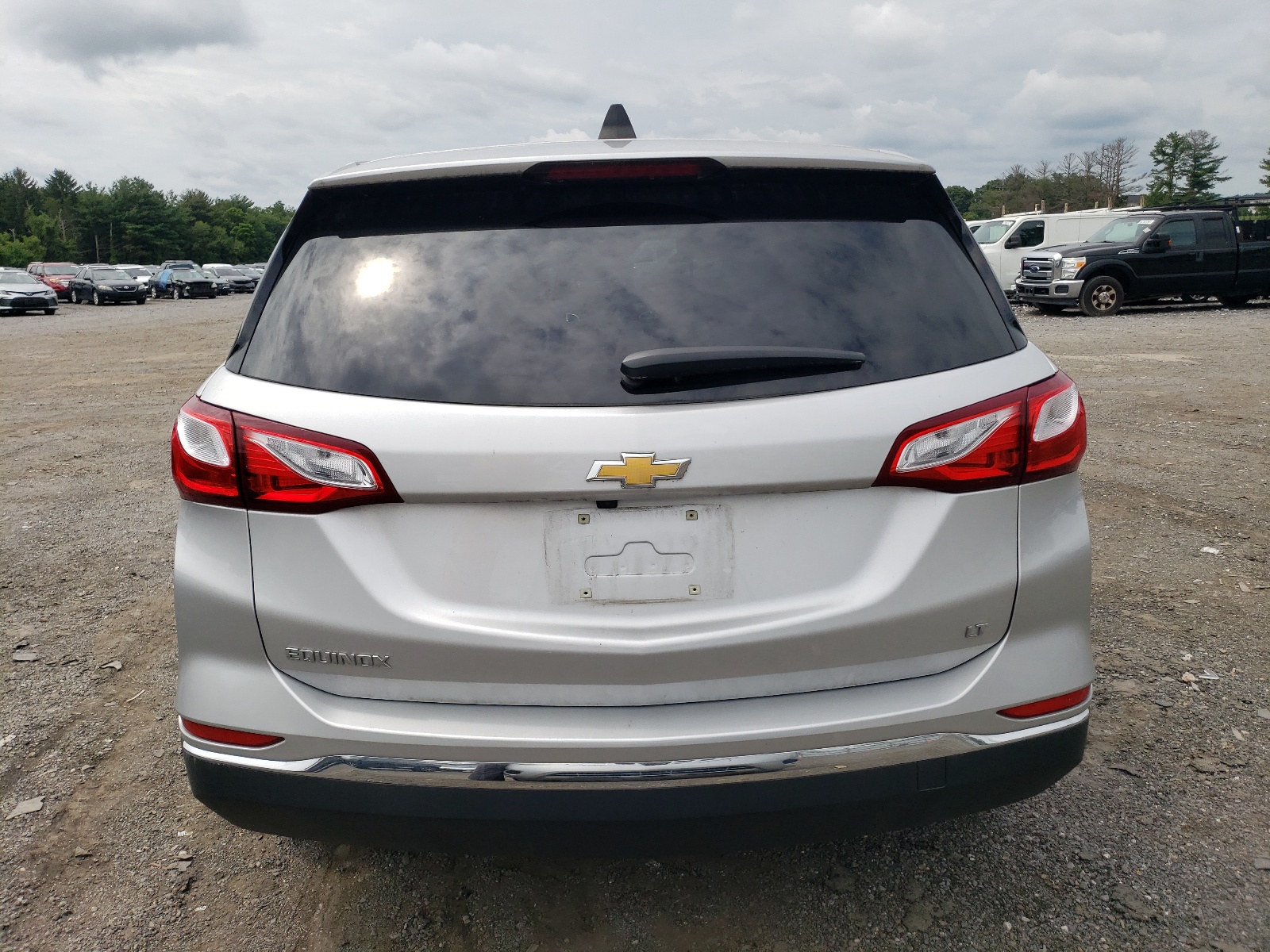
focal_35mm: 26
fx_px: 954
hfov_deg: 67.3
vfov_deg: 53.1
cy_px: 476
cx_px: 635
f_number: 1.5
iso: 50
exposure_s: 1/5000
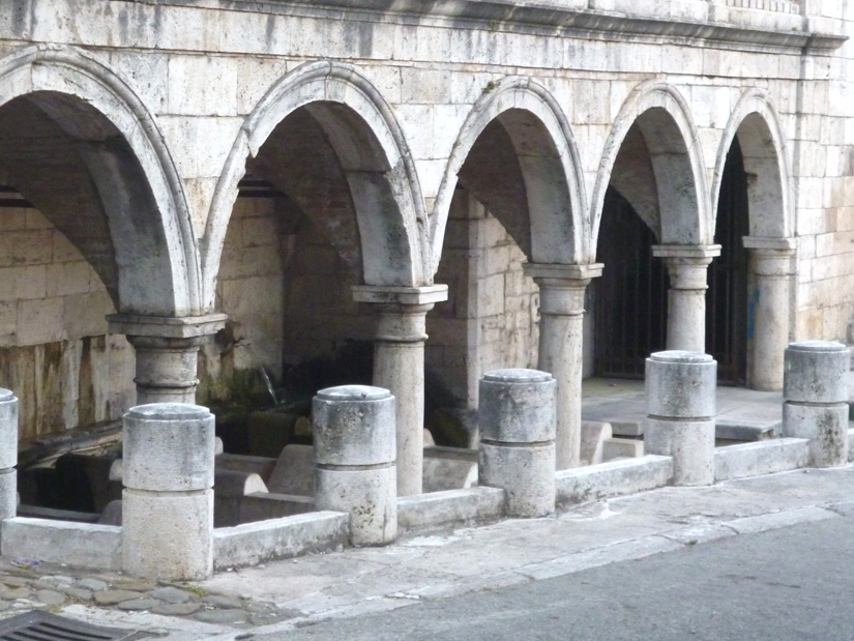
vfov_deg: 14.9
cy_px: 190
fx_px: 2443
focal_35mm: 99
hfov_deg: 19.7
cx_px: 233
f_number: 4.7
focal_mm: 11.2
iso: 400
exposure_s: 1/80
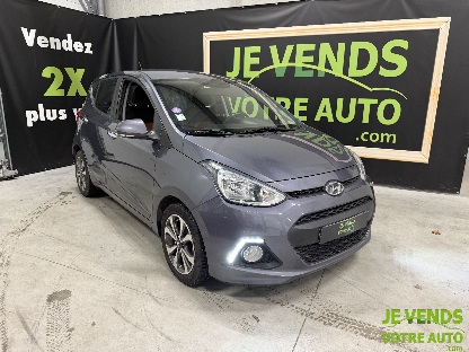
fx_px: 325
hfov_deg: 71.6
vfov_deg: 56.8
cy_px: 176
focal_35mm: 24
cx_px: 234
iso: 400
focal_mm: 6.76
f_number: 1.78
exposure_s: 1/50
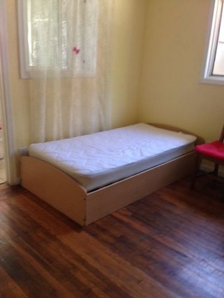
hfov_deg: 43.0
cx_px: 112
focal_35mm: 33
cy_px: 149
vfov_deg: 55.3
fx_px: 285
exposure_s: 1/20
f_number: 2.4
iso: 100
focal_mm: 4.12
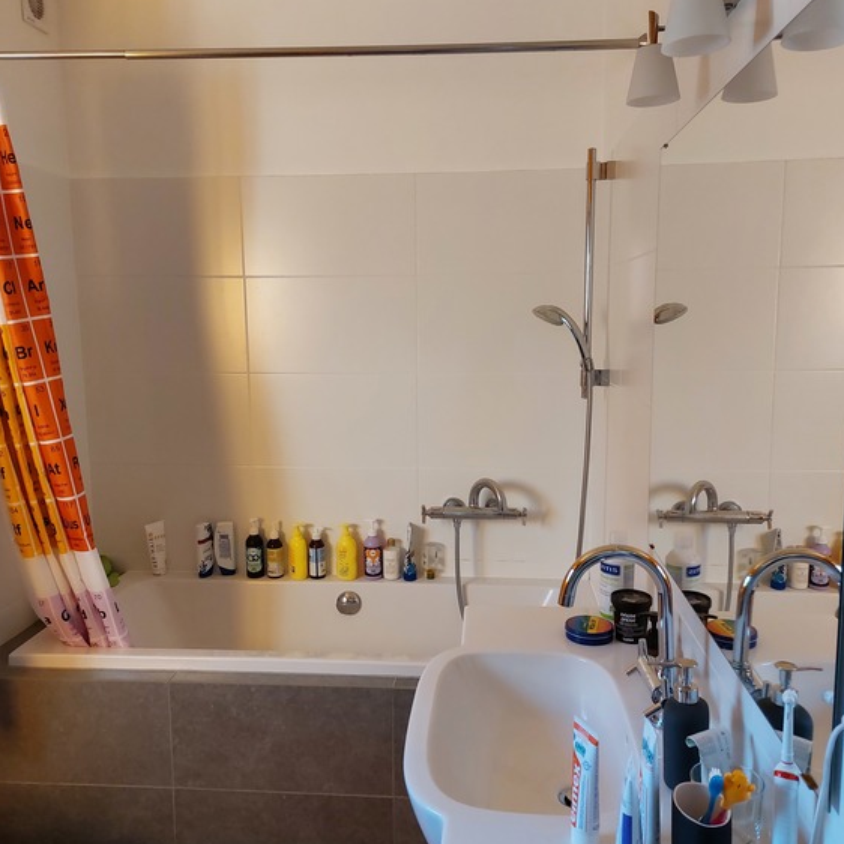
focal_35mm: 29
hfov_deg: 55.6
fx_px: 800
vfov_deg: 55.6
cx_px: 417
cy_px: 419
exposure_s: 1/100
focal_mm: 5.23
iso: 250
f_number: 1.8
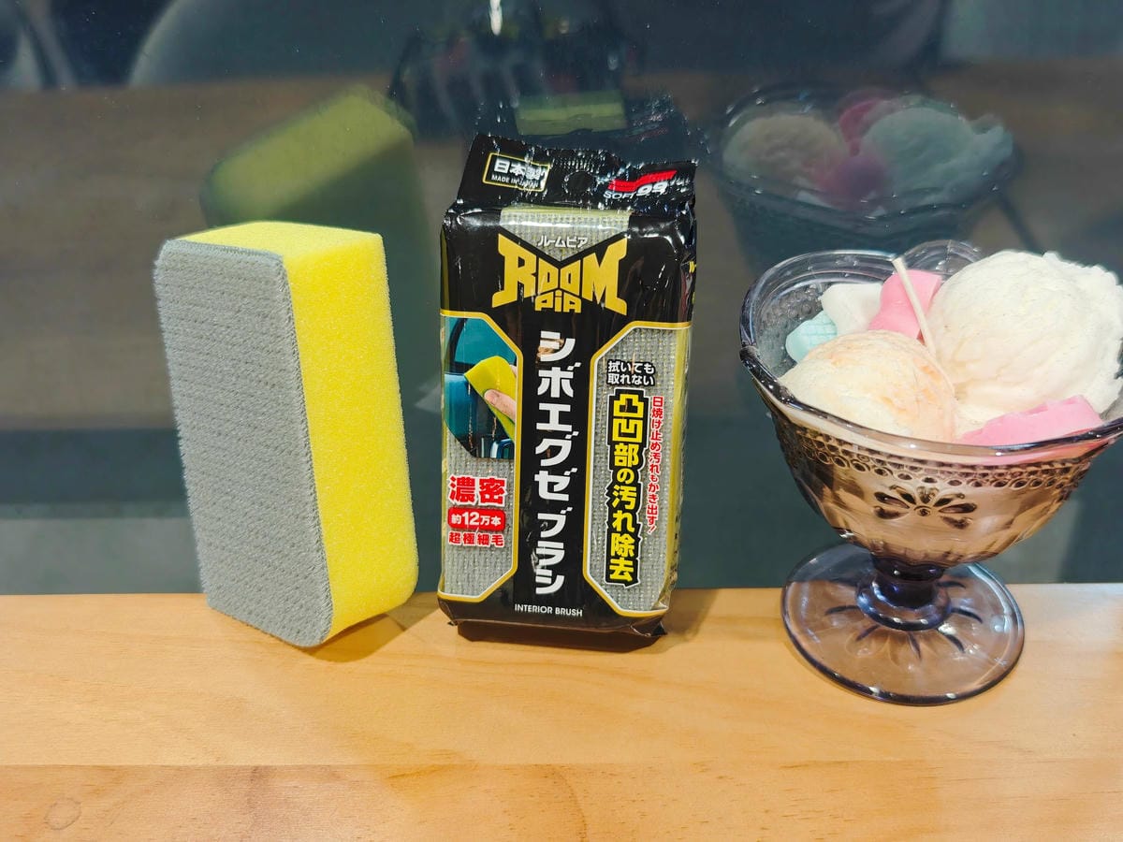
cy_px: 421
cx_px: 562
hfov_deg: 50.1
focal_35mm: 37
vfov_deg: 38.7
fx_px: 1200
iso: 500
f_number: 1.63
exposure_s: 1/60
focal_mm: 8.72
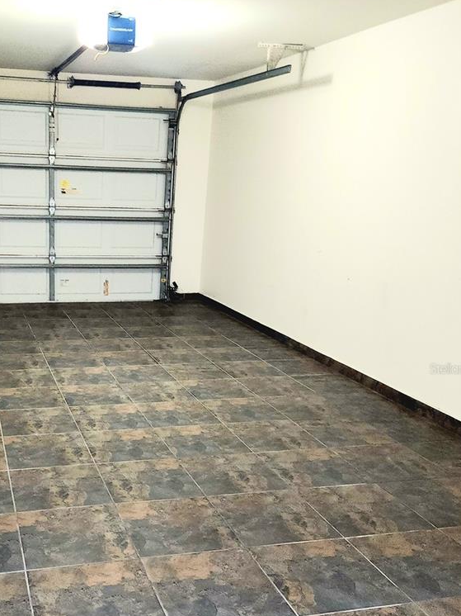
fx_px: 657
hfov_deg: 37.7
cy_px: 368
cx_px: 117
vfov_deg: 49.9
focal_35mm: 37
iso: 200
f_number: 1.8
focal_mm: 5.4
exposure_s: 1/10
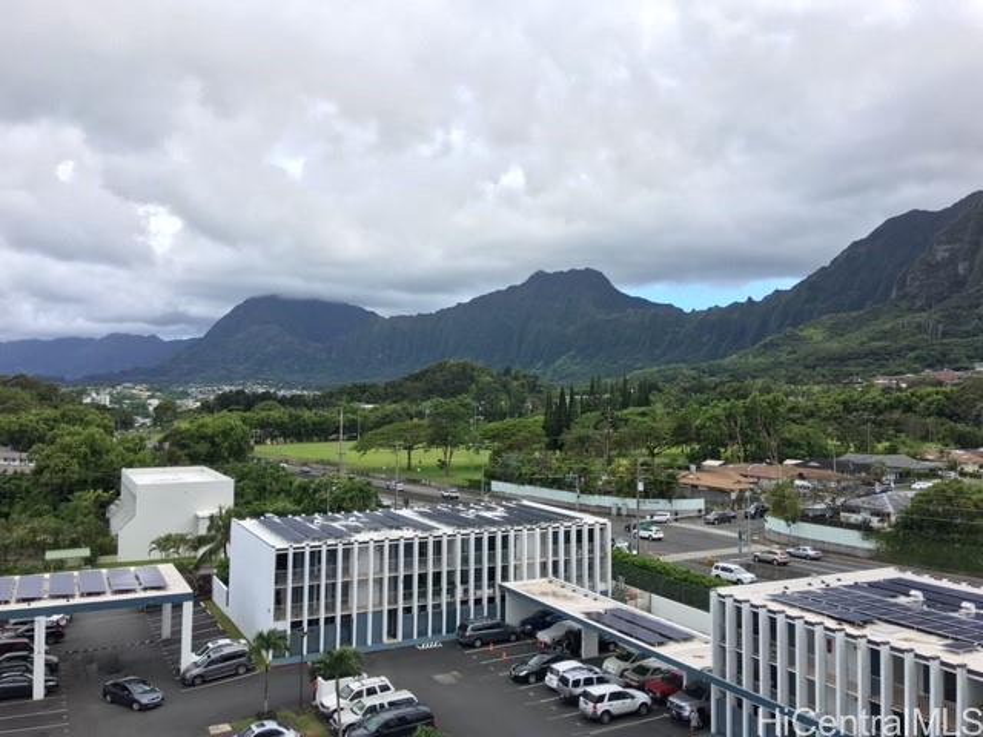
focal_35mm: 29
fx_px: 824
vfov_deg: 48.2
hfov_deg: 61.7
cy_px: 368
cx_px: 492
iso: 25
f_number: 2.2
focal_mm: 4.15
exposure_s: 1/569
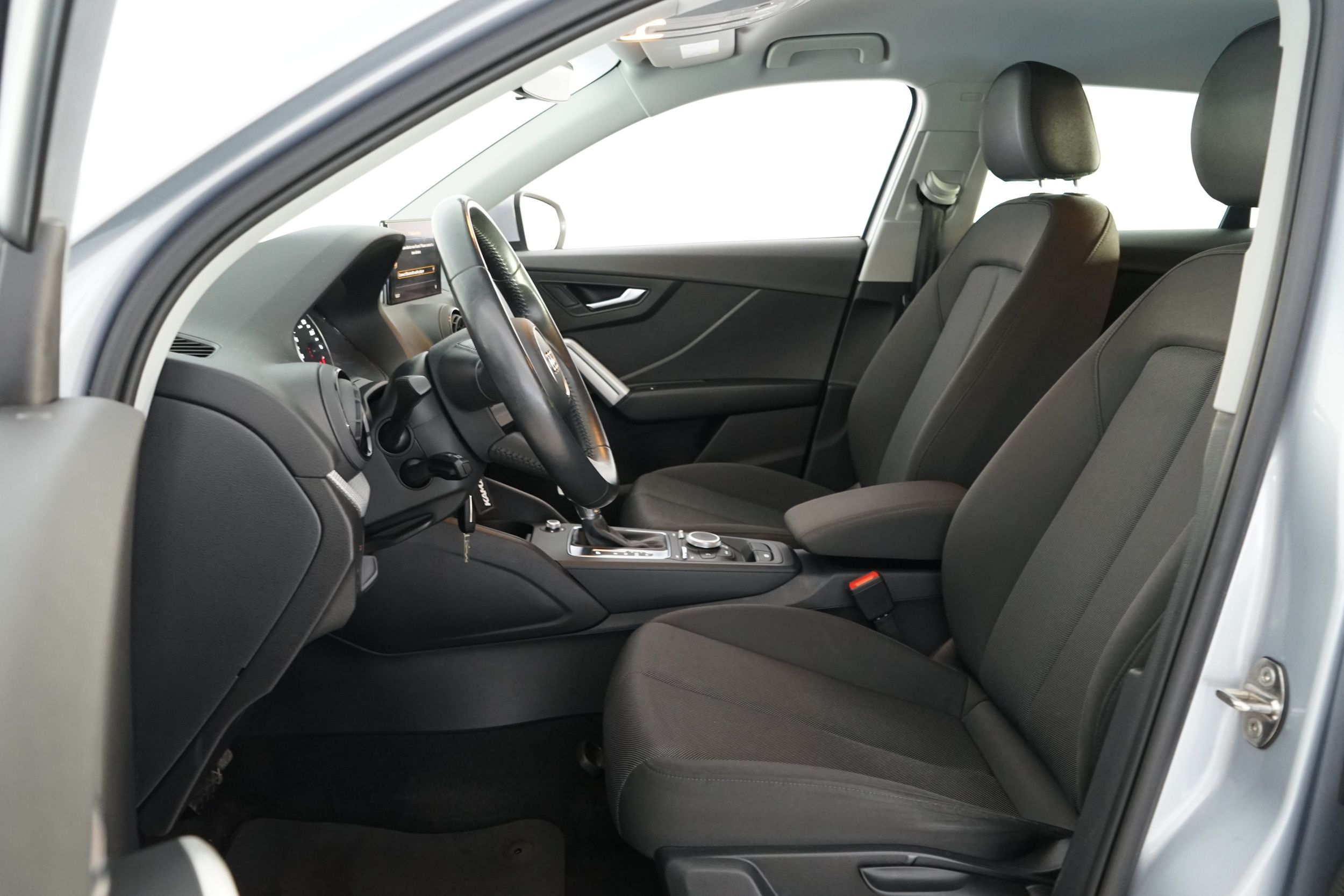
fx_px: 1045
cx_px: 672
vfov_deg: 46.4
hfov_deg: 65.5
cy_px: 448
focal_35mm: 28
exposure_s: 1/10
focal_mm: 28
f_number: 6.3
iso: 2000
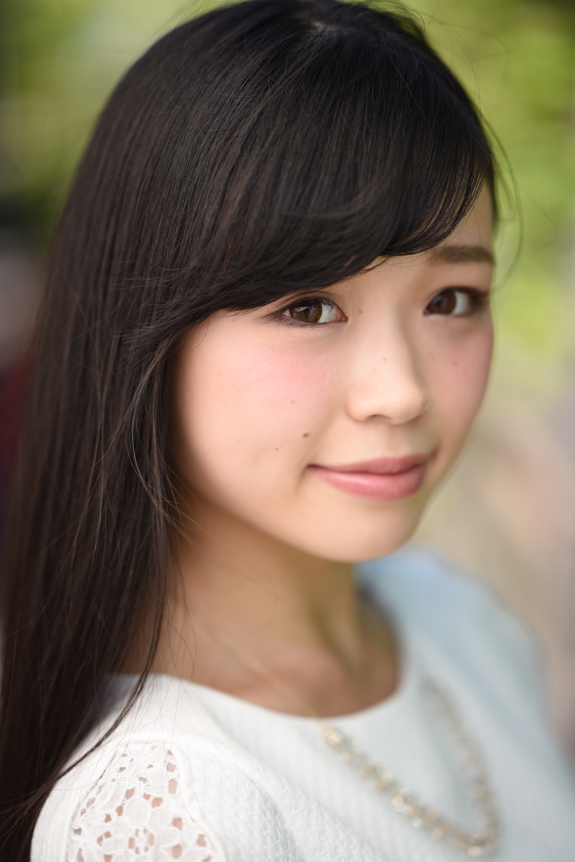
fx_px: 2034
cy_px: 431
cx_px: 288
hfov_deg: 16.1
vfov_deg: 23.9
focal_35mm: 85
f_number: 1.4
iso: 100
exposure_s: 1/1600
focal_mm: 85
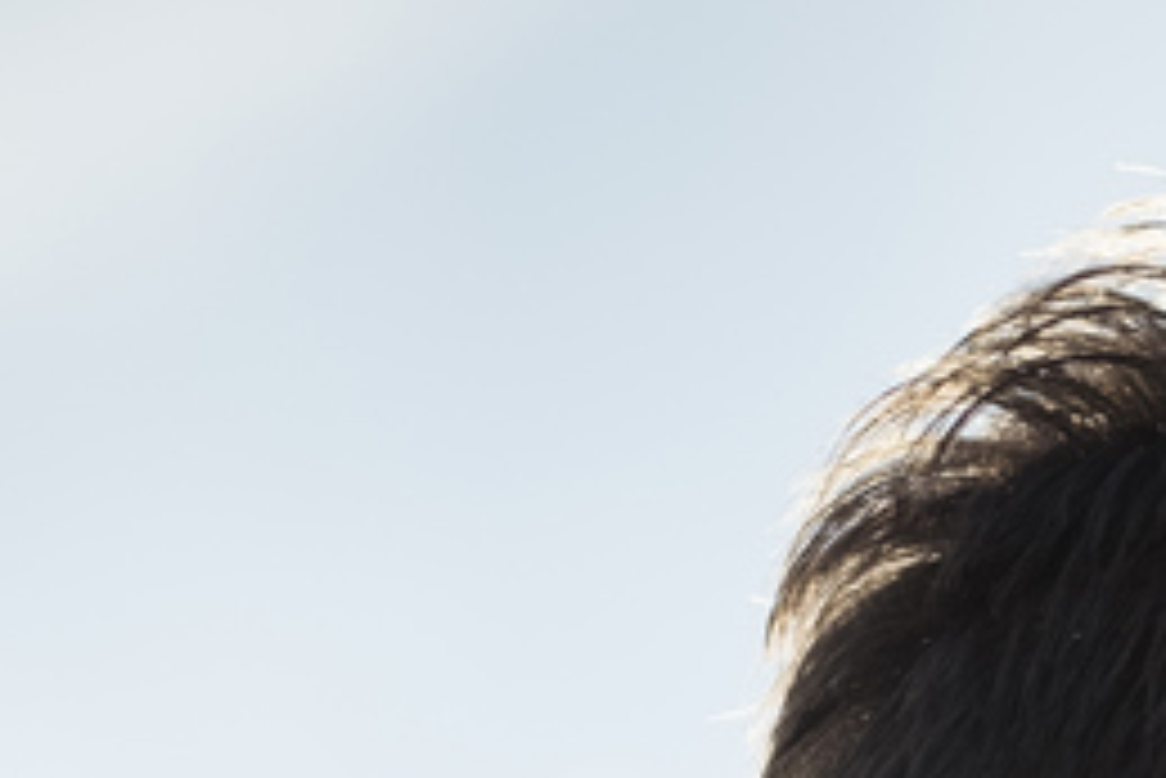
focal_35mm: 389
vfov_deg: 3.5
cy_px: 1605
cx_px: 1639
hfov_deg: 5.3
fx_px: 12606
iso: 400
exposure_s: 1/4000
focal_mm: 56
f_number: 2.8
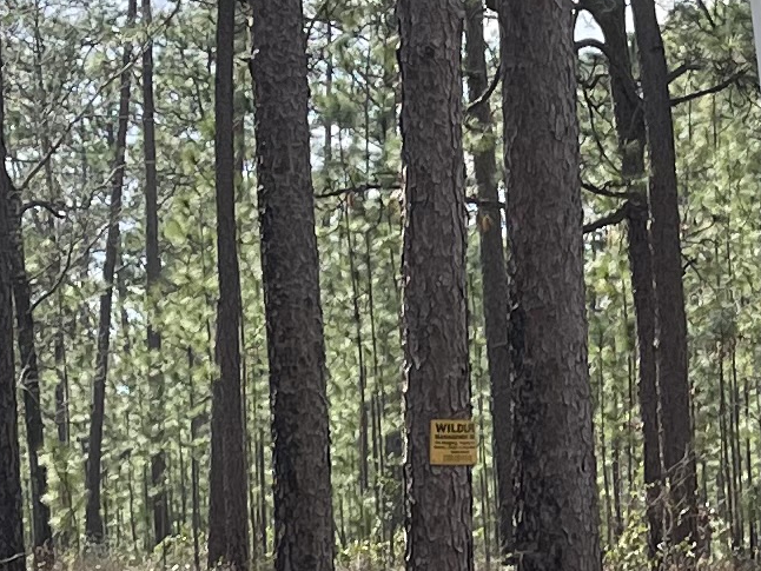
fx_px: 3431
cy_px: 715
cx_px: 1090
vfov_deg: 9.4
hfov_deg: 12.1
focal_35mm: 156
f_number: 1.6
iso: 32
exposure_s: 1/1513
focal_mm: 5.1
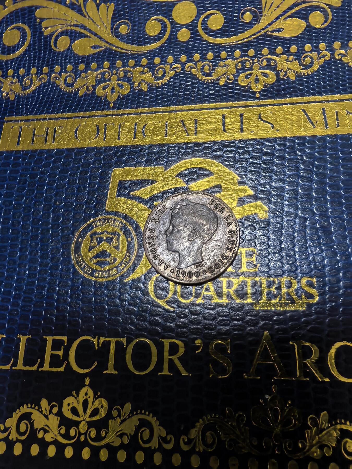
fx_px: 325
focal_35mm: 24
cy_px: 234
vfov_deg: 71.6
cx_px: 176
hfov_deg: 56.8
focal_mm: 1.68
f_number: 2.2
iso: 320
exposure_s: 1/33.3
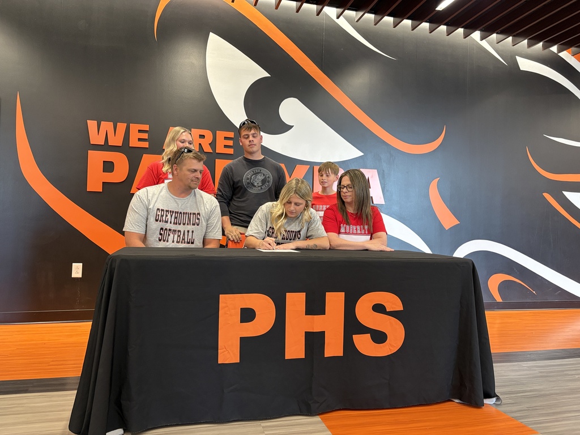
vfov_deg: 53.1
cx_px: 290
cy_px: 218
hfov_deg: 67.3
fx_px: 436
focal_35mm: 26
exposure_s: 1/60
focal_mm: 5.96
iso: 200
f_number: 1.6
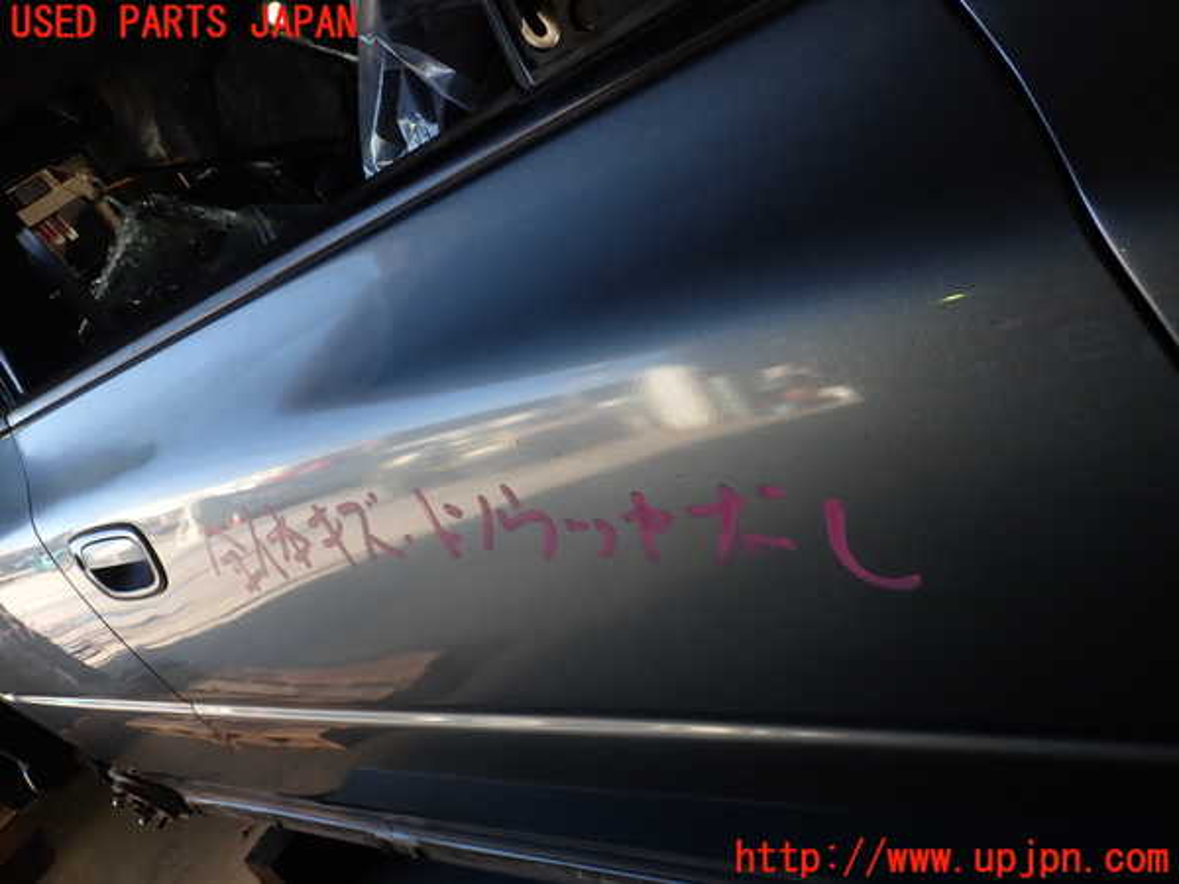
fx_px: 1022
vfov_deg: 46.8
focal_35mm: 30
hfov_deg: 60.0
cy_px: 442
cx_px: 590
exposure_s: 1/100
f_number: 3.2
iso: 100
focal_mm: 5.4
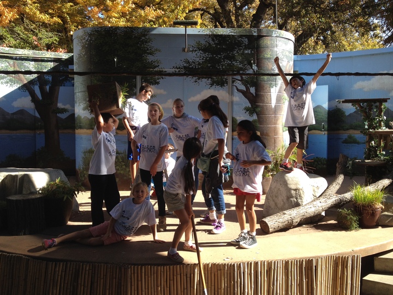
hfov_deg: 52.6
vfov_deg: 40.7
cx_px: 196
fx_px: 397
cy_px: 148
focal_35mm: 35
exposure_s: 1/431
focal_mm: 4.28
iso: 50
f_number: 2.4
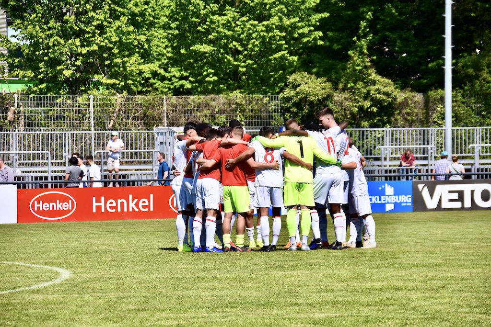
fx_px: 2762
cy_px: 164
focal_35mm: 202
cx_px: 246
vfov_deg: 6.8
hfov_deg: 10.2
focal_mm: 135
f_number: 8
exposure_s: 1/1000
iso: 220
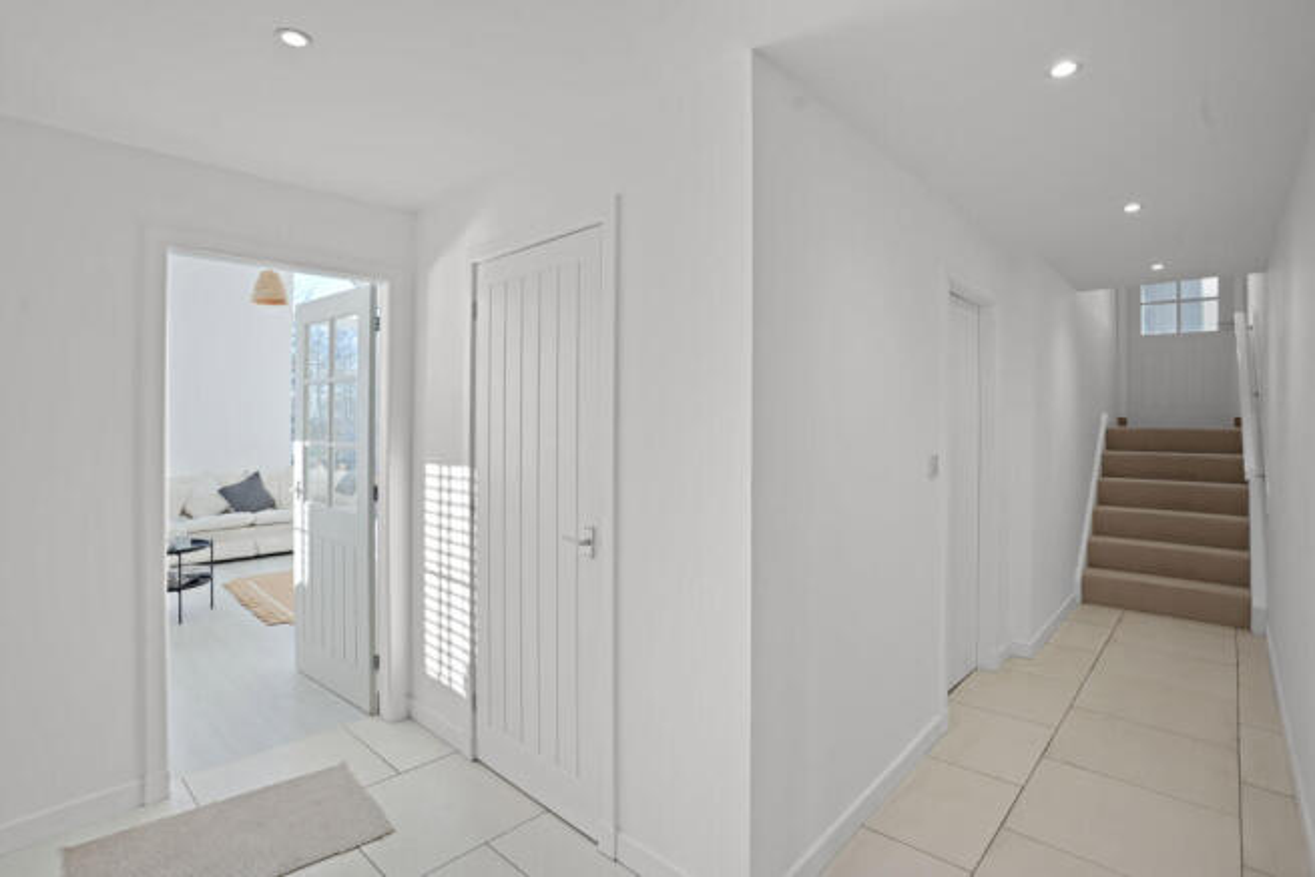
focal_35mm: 17
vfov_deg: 70.5
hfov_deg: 93.3
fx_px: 621
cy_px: 438
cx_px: 658
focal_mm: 17
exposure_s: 1/8
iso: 250
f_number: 8
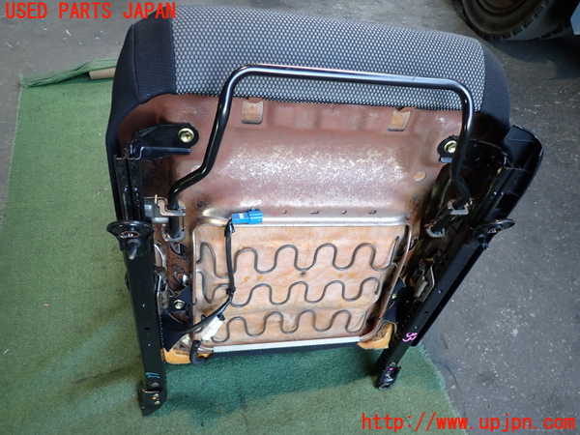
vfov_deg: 54.9
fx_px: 419
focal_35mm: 25
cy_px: 218
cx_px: 290
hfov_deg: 69.4
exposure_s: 1/50
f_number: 2
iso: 200
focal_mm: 4.5
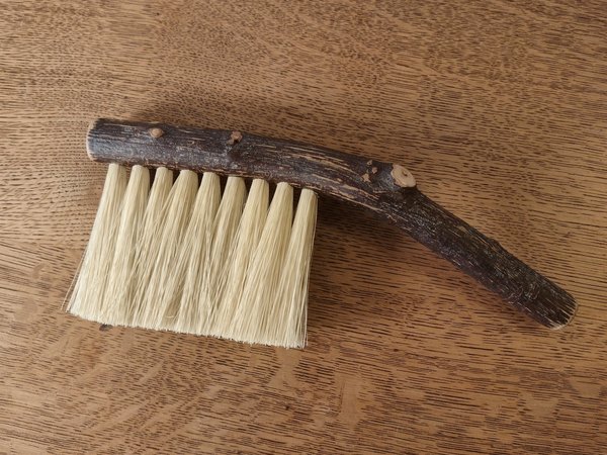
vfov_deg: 51.4
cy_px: 228
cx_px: 304
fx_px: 473
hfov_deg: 65.3
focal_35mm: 27
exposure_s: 1/40
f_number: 1.7
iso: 173
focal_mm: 4.71
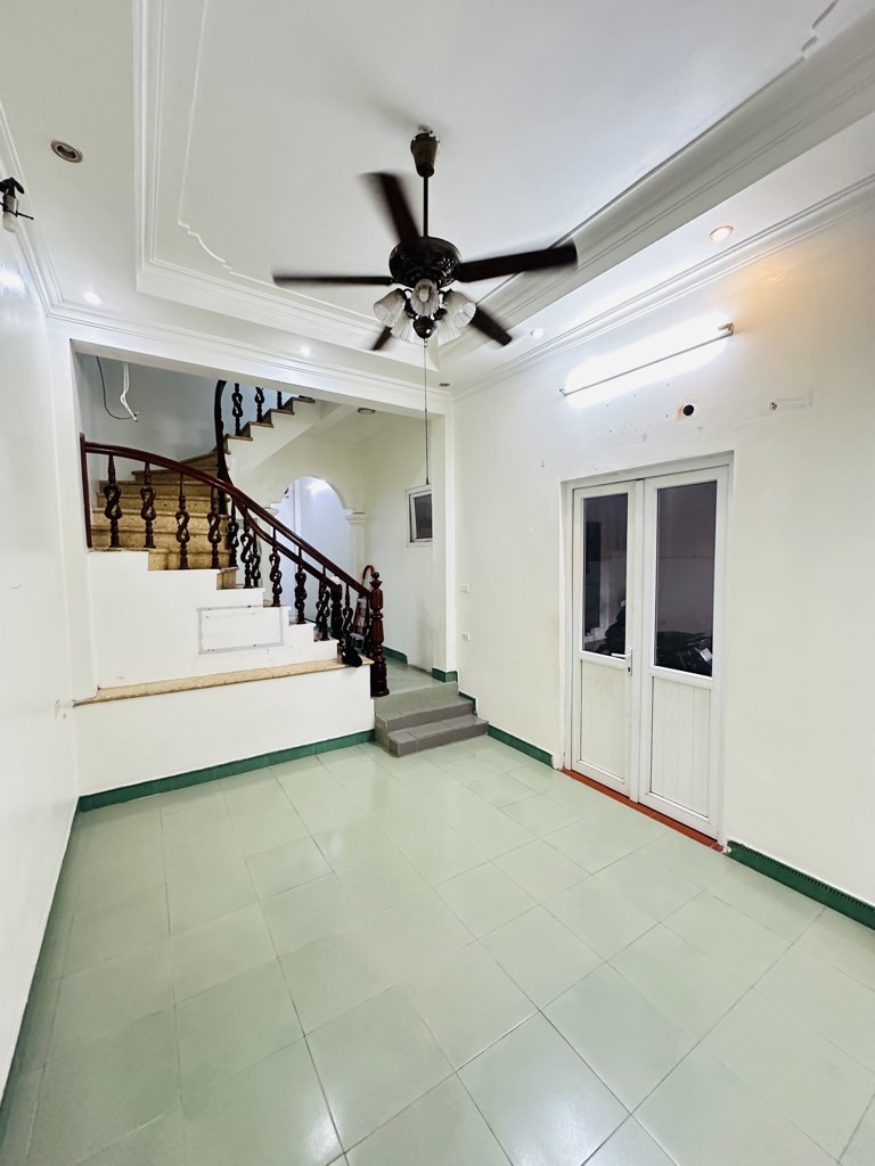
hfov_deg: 85.7
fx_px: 472
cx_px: 438
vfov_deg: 102.1
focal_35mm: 14
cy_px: 583
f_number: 2.2
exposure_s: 1/50
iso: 320
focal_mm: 2.22
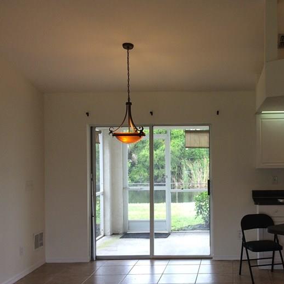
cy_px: 149
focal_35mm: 51
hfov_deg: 32.6
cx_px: 219
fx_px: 473
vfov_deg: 33.4
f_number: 2.2
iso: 50
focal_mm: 4.15
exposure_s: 1/120
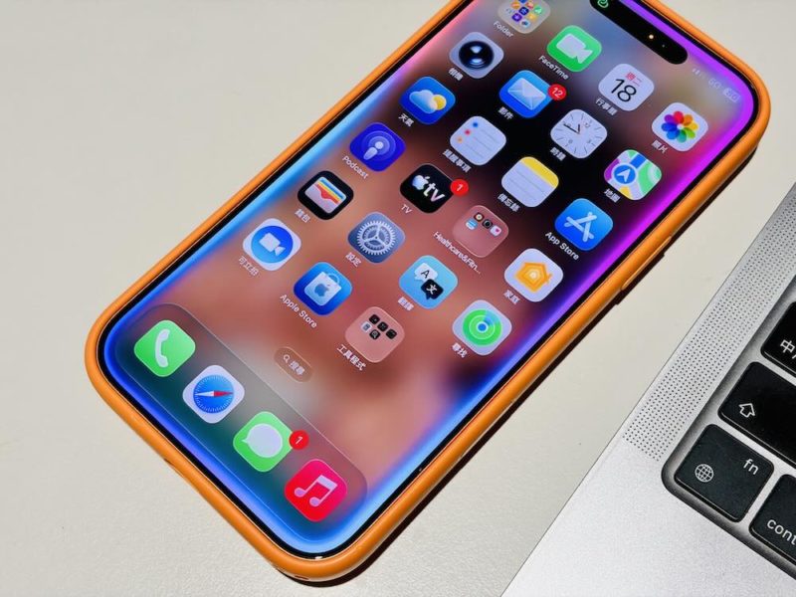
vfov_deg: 28.0
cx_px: 398
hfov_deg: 36.8
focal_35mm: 52
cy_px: 298
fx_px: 1196
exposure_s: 1/134
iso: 25
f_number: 1.6
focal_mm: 5.96
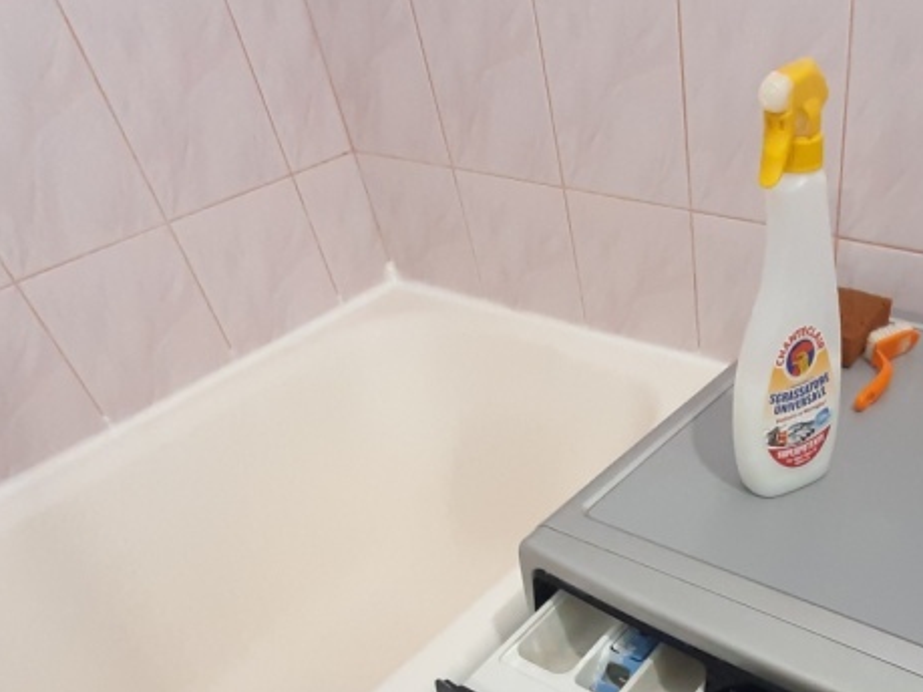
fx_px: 773
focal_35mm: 29
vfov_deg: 42.9
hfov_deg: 58.6
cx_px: 688
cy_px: 660
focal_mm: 1.42
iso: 160
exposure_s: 1/33
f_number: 2.2
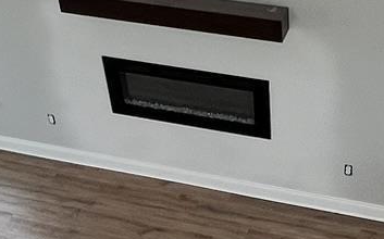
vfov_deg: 16.1
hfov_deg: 25.8
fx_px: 837
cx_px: 202
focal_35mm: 80
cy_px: 200
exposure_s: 1/120
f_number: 1.8
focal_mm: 1.57
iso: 80
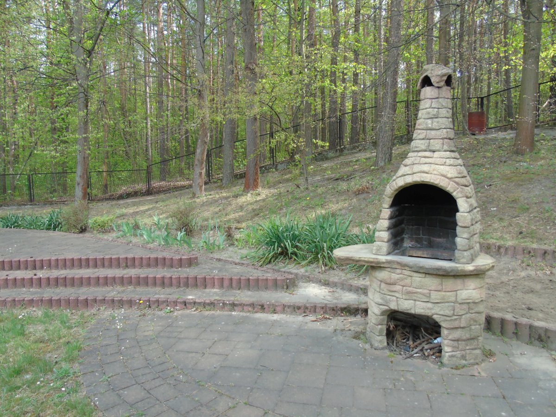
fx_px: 402
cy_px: 208
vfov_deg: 54.9
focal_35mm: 25
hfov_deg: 69.4
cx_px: 278
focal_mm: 4.4
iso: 160
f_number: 3.4
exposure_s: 1/160
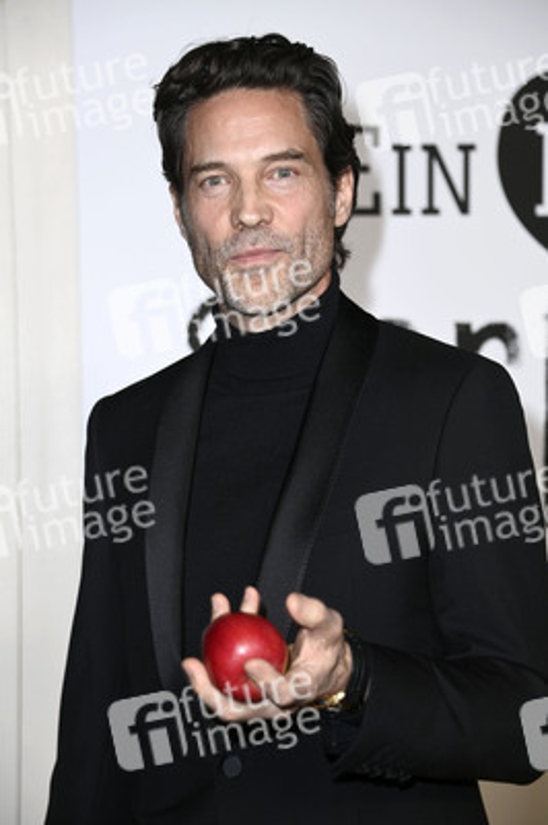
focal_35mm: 105
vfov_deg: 19.5
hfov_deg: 13.0
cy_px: 412
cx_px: 274
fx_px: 2401
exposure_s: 1/250
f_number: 5.3
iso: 500
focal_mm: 105
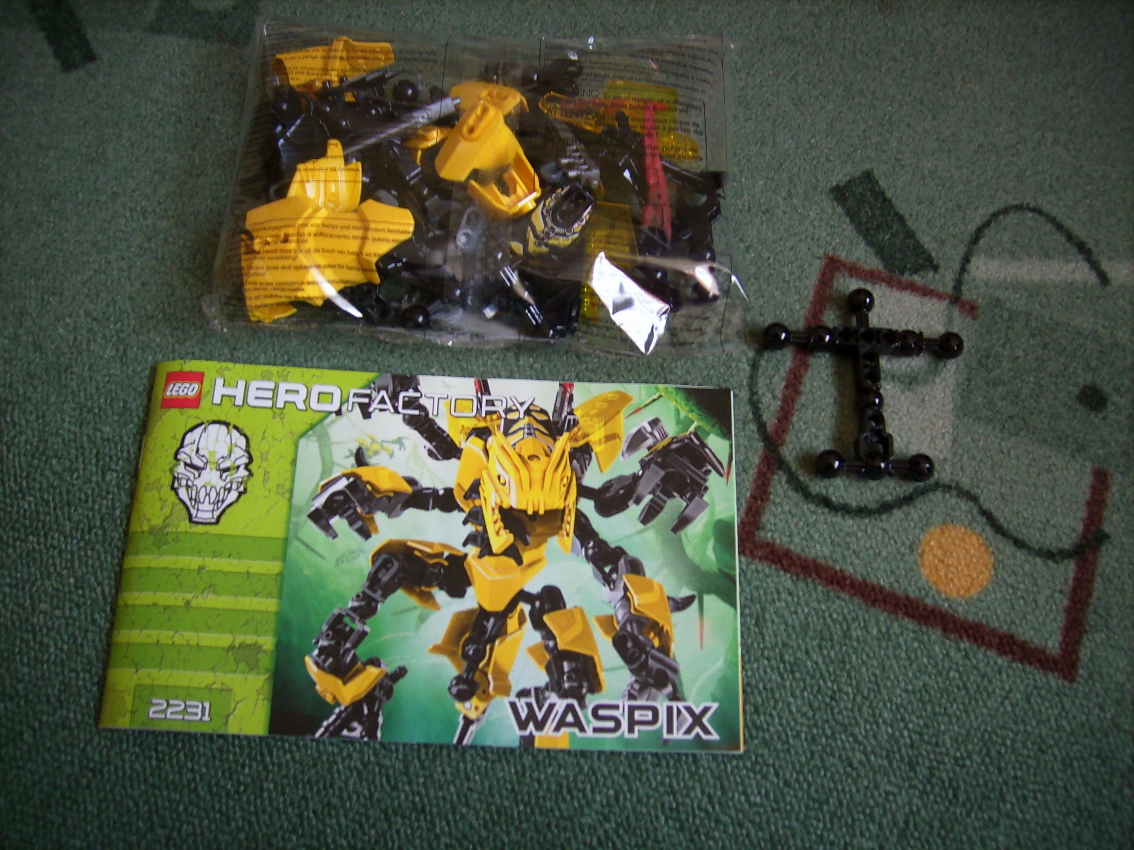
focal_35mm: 32
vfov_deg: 44.2
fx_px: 1048
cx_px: 567
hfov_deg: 56.8
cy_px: 425
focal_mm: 5.99
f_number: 2.8
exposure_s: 1/9
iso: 50
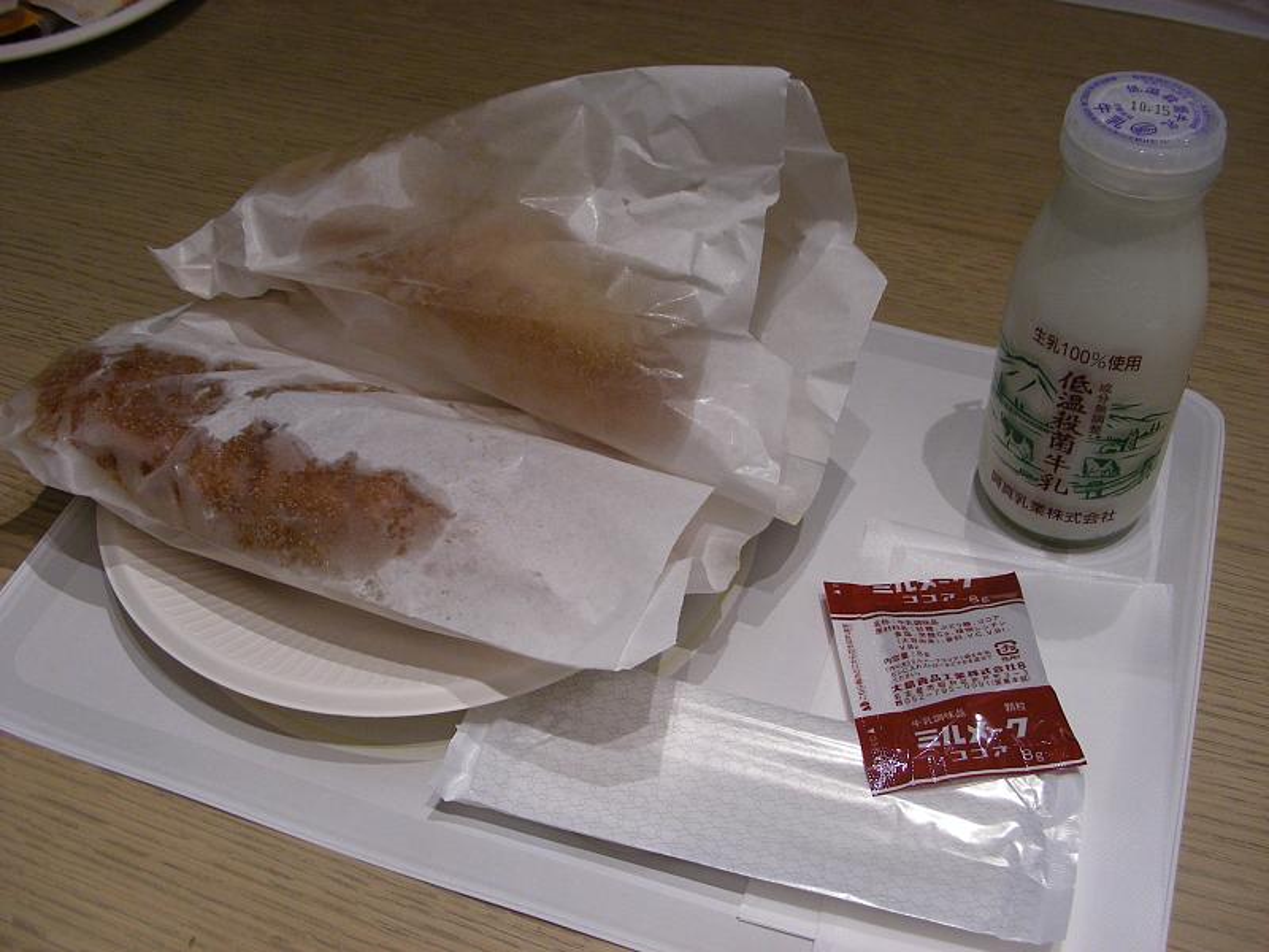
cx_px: 634
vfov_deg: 37.7
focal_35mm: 38
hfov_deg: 49.0
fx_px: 1393
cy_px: 476
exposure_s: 1/29.8
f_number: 3.5
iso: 127
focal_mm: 6.3
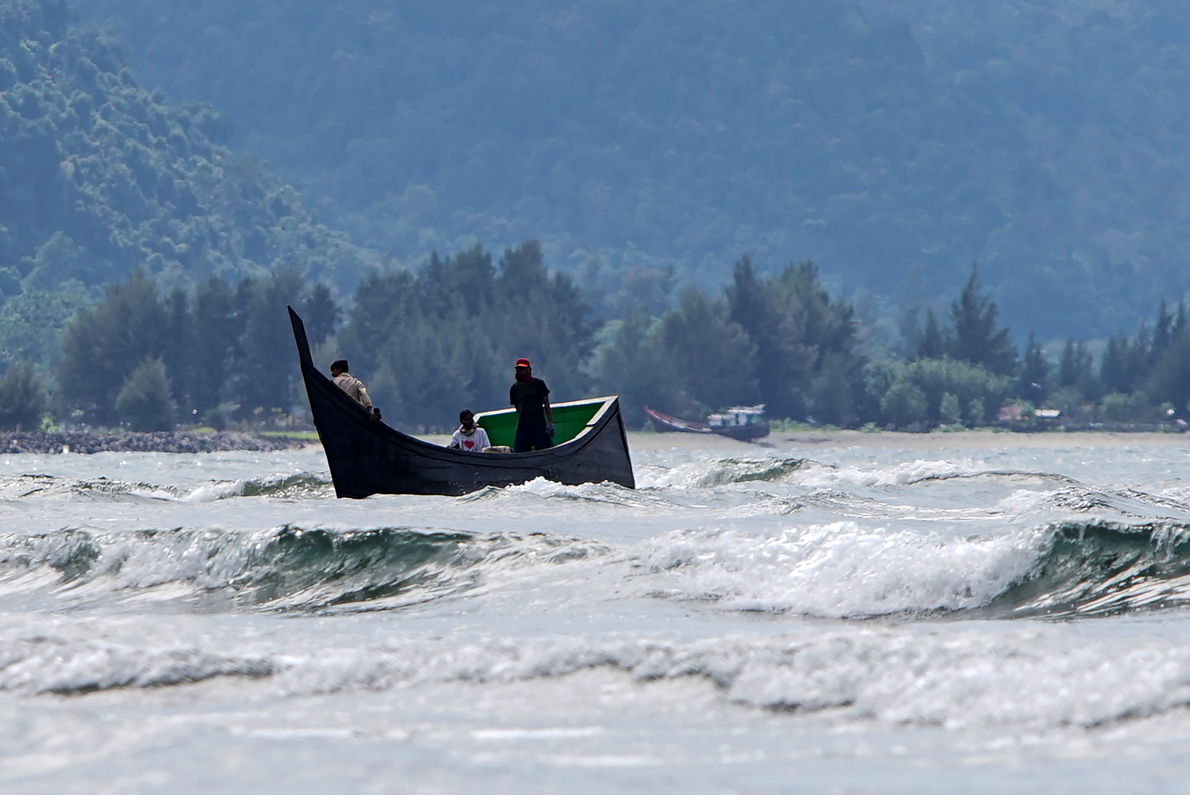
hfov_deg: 6.9
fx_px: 9920
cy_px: 398
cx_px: 595
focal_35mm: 300
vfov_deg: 4.6
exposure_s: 1/400
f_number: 5.6
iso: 50
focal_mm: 200
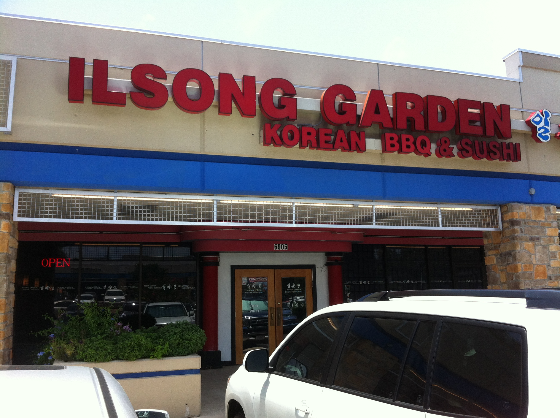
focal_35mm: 35
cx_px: 280
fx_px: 565
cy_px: 209
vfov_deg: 40.6
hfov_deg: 52.7
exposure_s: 1/548
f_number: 2.8
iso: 80
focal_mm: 3.85
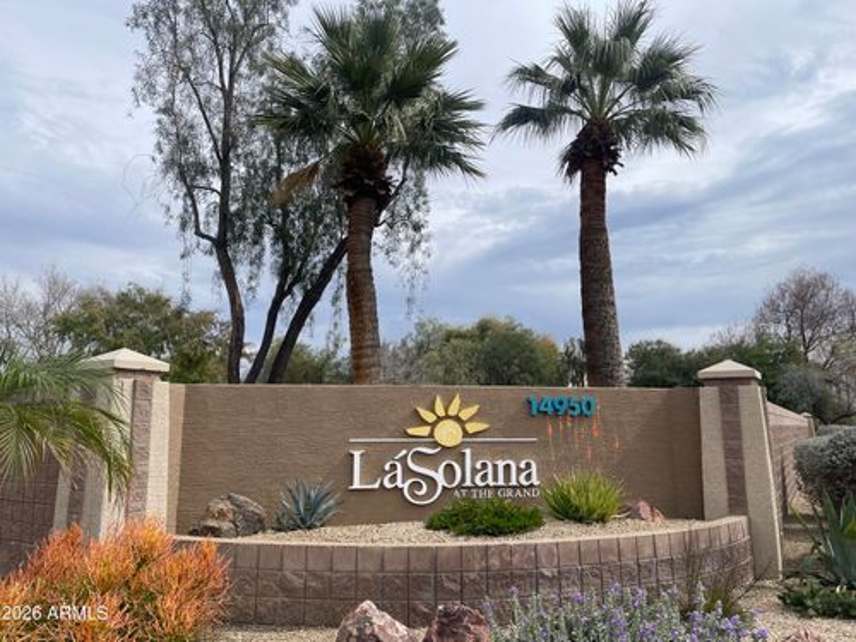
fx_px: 618
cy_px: 321
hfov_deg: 69.4
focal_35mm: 25
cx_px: 428
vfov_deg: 54.9
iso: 32
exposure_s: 1/4202
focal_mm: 5.1
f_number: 1.6
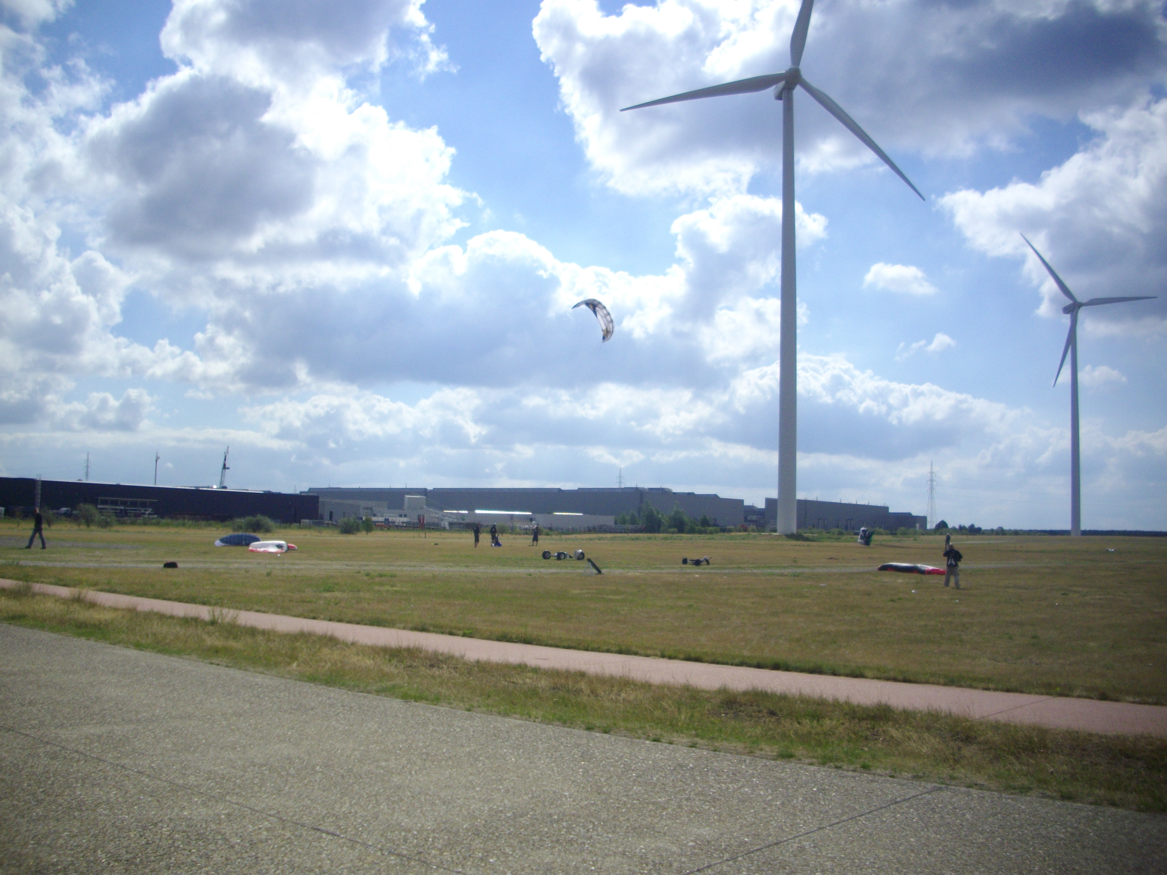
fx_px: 1247
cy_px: 438
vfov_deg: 38.7
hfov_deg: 50.1
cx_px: 584
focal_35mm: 37
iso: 100
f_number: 5.6
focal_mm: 6.2
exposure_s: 1/800
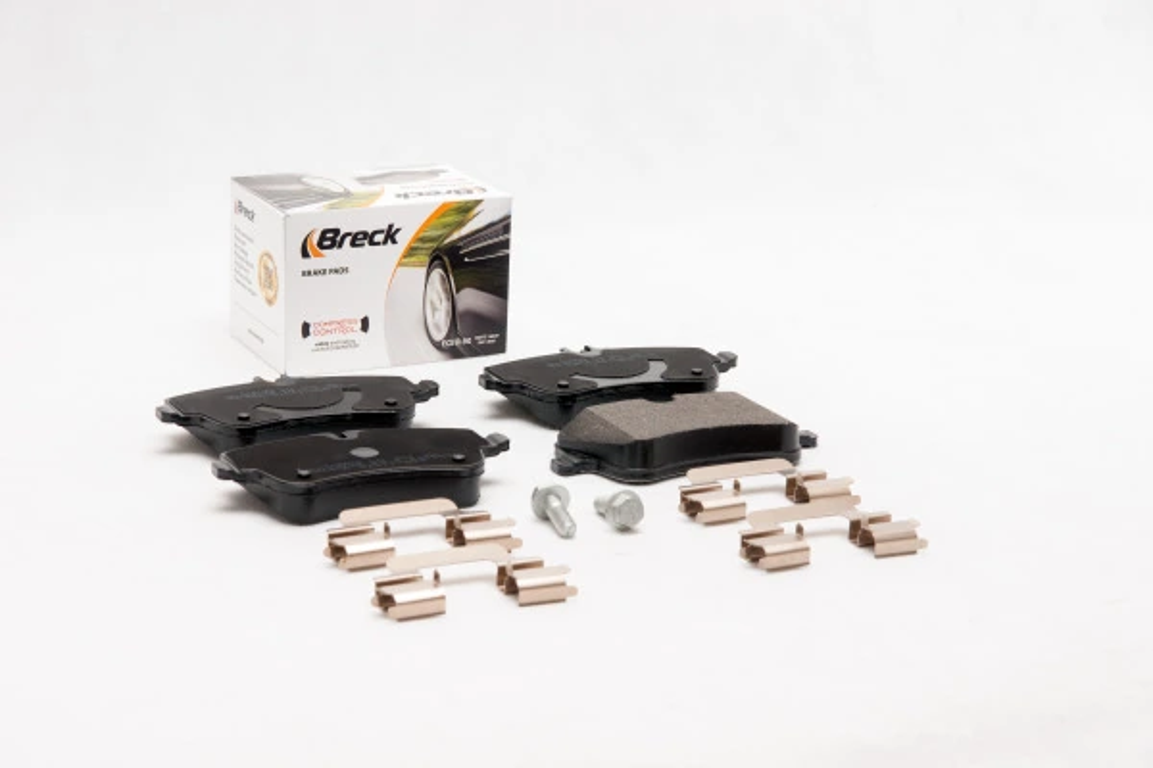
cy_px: 384
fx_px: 2882
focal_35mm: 90
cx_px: 576
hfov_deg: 22.6
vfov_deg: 15.2
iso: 100
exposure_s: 1/200
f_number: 11
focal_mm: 60
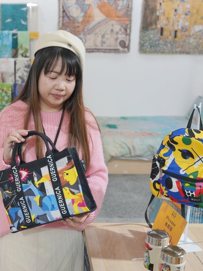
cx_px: 39
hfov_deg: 29.5
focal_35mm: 48
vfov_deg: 39.7
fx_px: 375
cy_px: 136
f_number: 4
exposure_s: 1/160
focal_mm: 33
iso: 2500
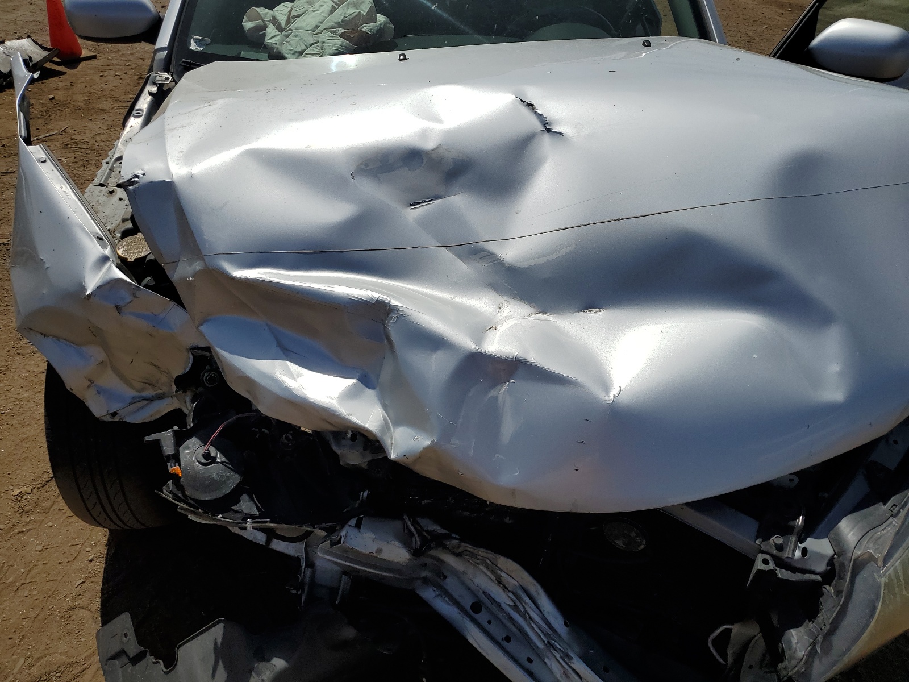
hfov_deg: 67.3
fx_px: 683
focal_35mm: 26
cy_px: 341
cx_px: 454
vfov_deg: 53.1
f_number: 1.5
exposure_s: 1/10000
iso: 51
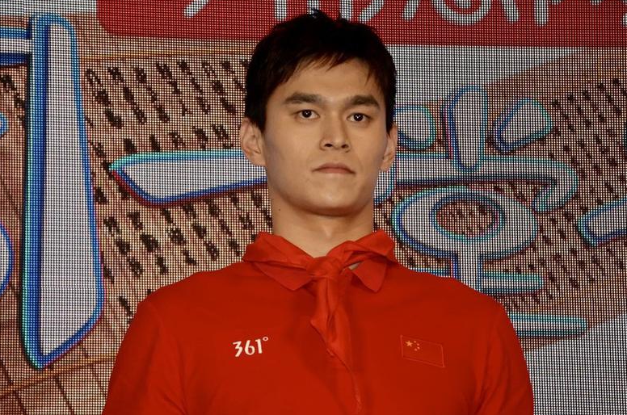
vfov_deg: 5.3
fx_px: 4467
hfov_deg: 8.0
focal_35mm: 257
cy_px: 246
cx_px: 328
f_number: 5.6
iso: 400
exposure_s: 1/125
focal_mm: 140
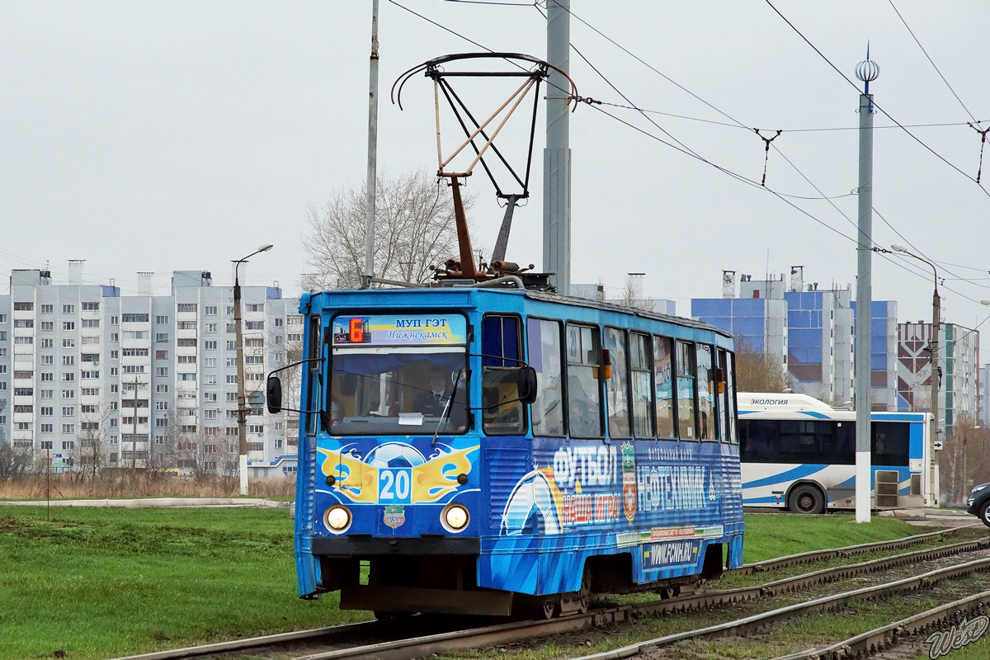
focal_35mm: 150
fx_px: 4125
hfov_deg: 13.7
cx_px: 495
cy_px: 330
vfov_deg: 9.1
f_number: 7.1
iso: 800
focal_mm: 100
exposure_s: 1/800
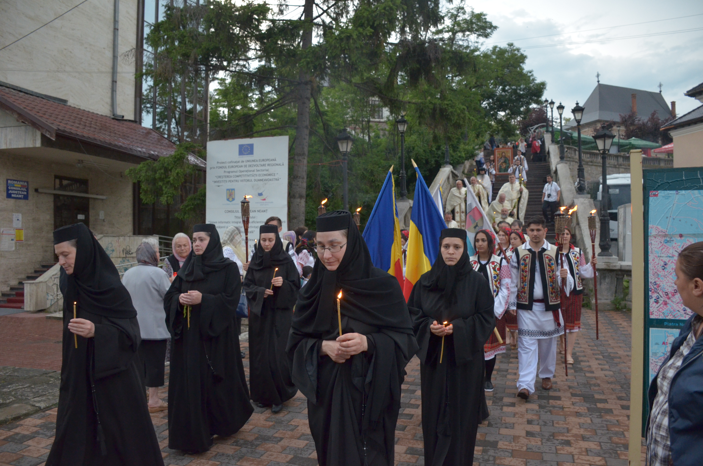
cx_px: 352
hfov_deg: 67.5
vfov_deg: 47.7
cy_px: 233
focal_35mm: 27
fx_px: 526
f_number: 4
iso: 1600
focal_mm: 18
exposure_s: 1/320
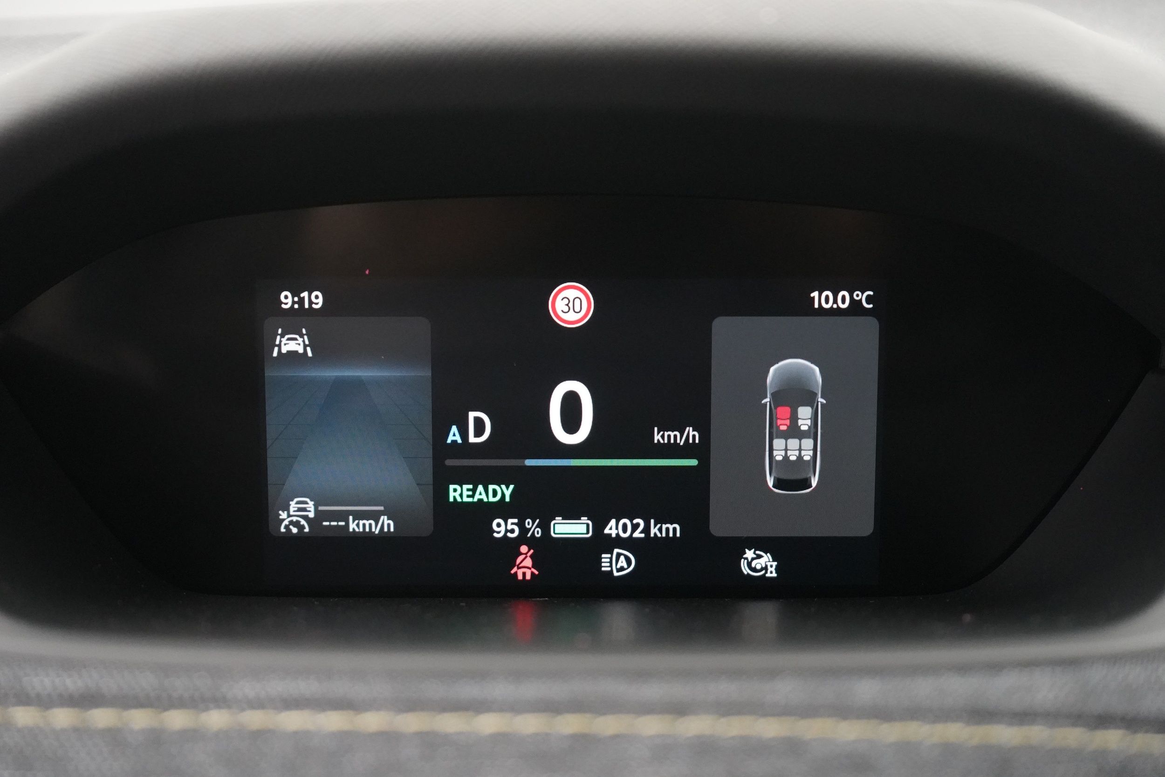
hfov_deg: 37.5
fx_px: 1715
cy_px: 388
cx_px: 582
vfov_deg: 25.5
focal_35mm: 53
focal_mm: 53
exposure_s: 1/50
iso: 12800
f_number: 5
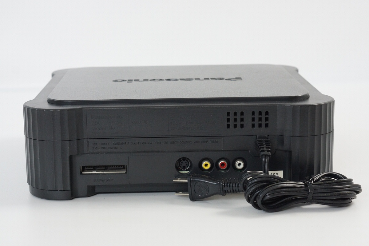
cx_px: 184
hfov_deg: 27.0
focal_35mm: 75
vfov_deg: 18.2
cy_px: 123
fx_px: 769
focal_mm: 50
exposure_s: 1/80
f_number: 6.3
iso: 1000
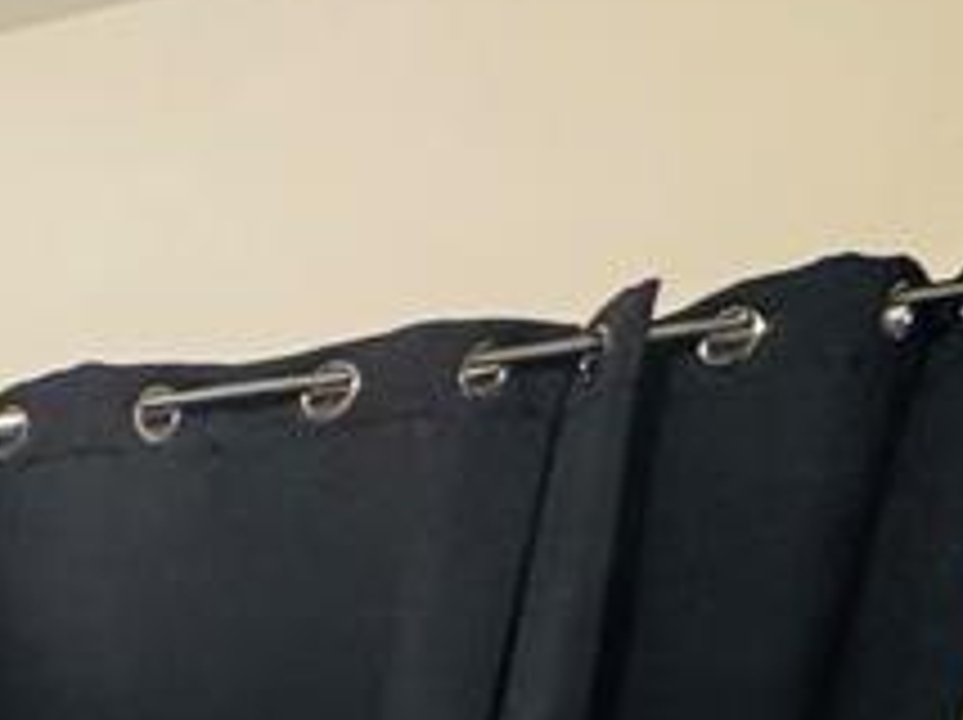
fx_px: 1862
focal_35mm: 67
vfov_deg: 17.1
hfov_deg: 17.5
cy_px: 1372
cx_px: -1084
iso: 400
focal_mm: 2.22
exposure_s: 1/60
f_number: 2.2
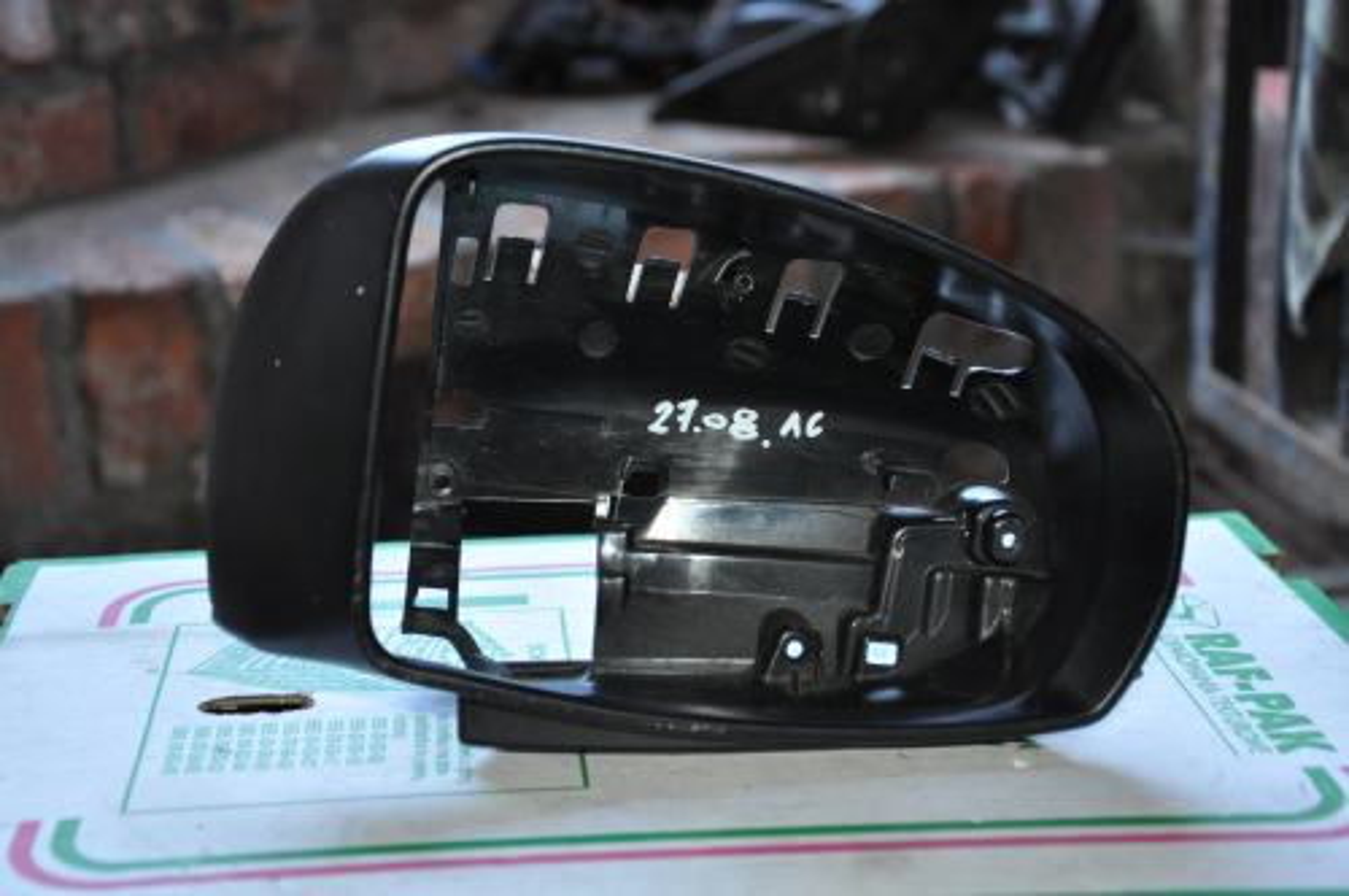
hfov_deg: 27.0
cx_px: 674
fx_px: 2807
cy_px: 448
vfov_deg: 18.1
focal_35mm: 75
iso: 800
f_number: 5
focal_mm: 50
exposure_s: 1/60
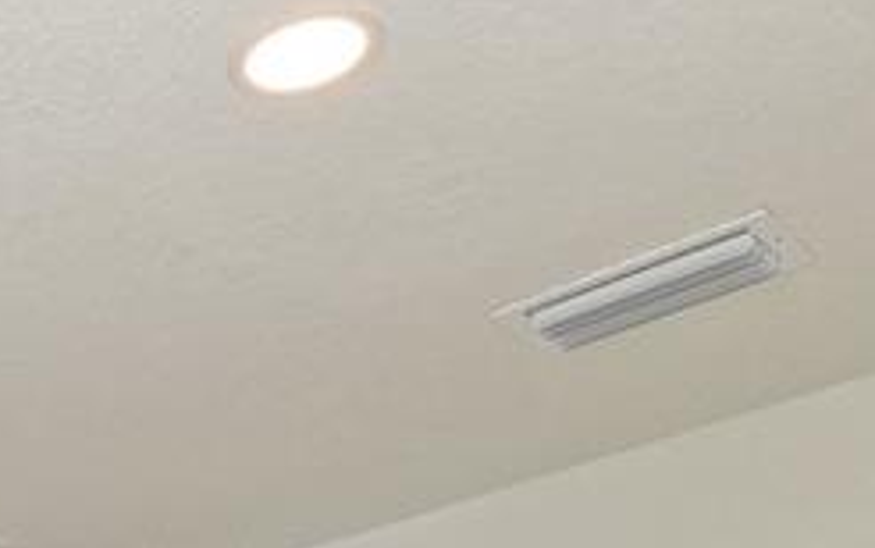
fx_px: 2052
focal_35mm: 86
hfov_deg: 19.6
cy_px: 1361
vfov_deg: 11.9
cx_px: -569
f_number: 9
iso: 200
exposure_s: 1/13
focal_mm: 13
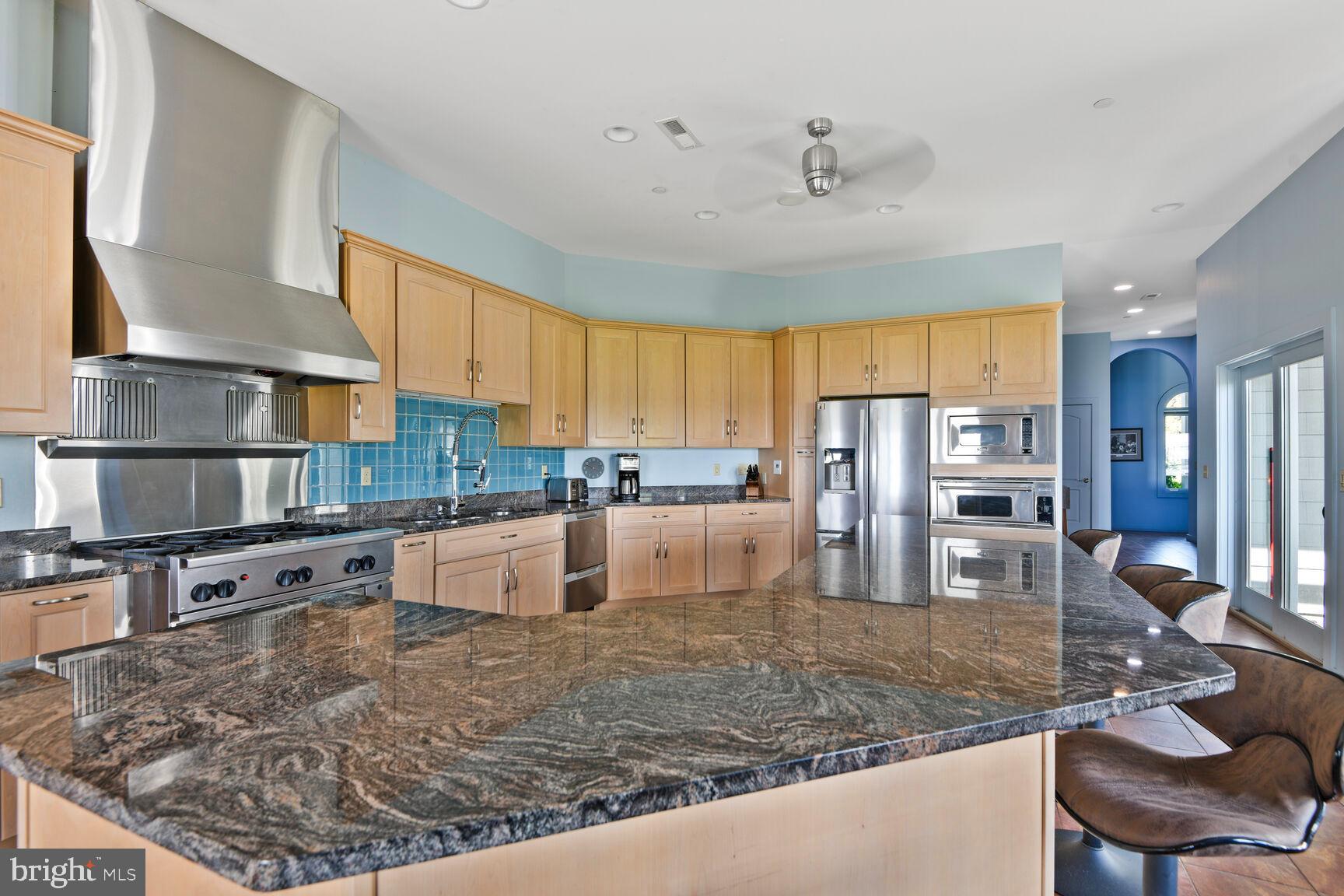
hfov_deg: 96.7
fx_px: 597
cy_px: 448
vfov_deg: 73.7
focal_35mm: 16
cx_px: 672
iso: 200
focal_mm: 16
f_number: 8
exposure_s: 1/8
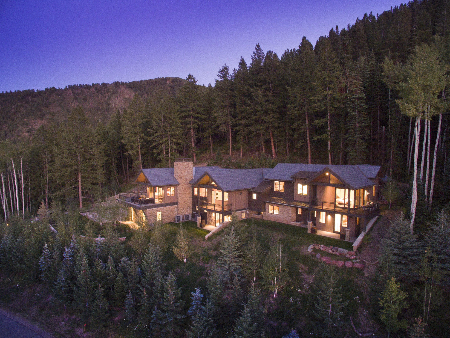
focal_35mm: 21
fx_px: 273
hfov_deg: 79.0
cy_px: 175
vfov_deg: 63.4
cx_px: 229
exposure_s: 1/6
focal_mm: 3.61
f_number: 2.8
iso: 1600
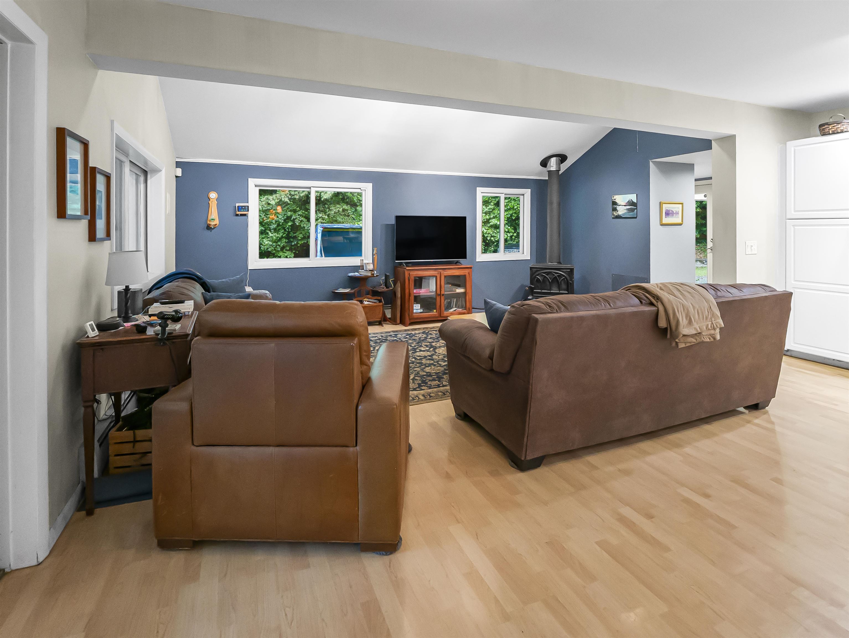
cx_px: 424
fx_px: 393
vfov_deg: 78.2
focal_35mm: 16
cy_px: 319
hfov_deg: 94.5
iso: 3200
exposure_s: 1/60
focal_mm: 8
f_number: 2.8
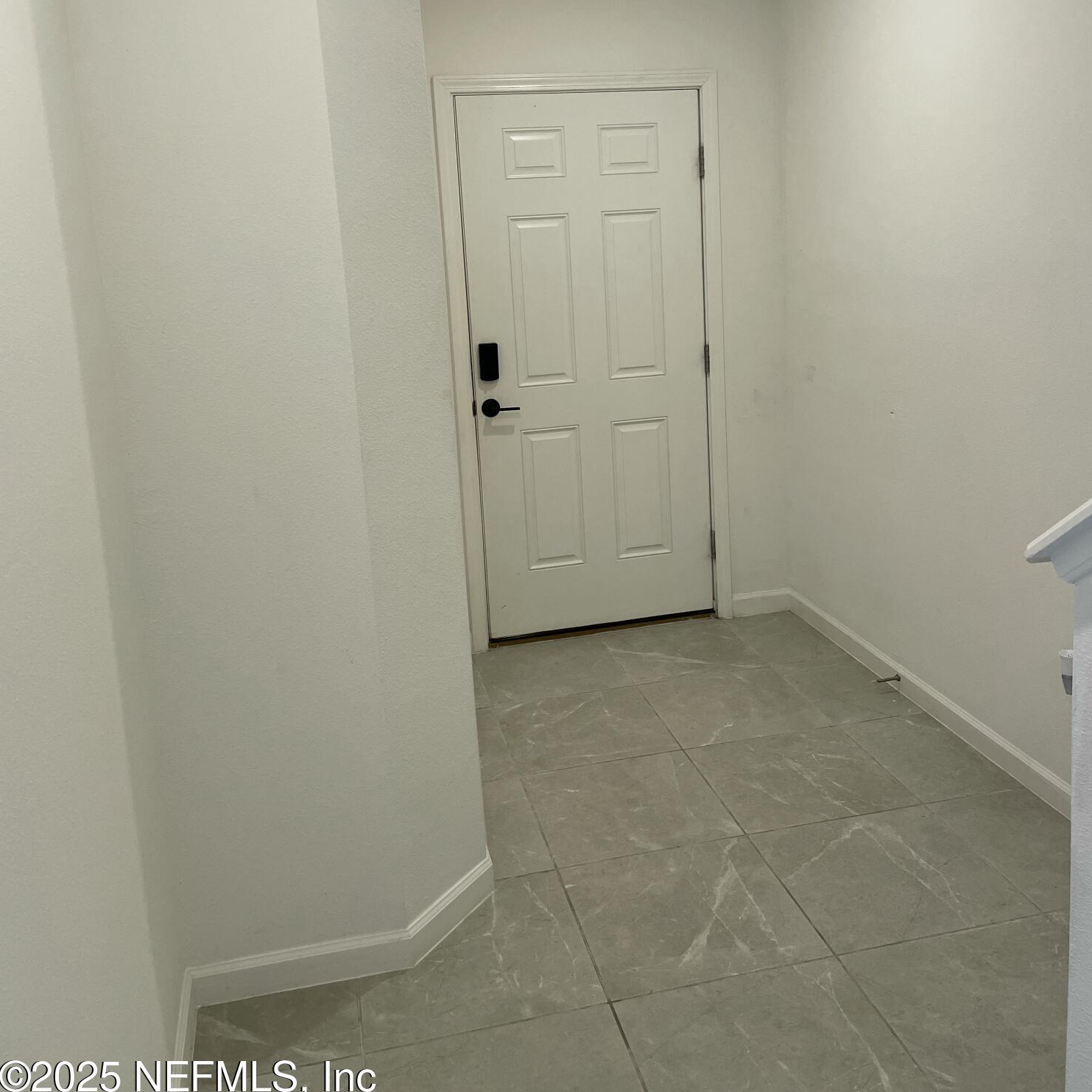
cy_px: 408
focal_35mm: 31
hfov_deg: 52.5
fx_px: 1106
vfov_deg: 52.0
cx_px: 548
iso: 100
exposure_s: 1/120
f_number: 1.6
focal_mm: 4.2
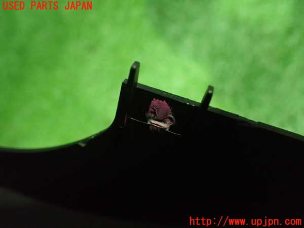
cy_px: 114
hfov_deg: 60.0
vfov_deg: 46.8
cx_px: 152
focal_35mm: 30
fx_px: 263
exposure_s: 1/30
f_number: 2.3
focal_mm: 5.4
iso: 1600
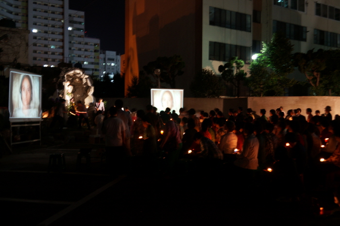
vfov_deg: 36.8
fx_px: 340
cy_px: 113
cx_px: 170
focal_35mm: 36
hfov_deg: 53.2
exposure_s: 1/2.5
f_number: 4
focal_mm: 24
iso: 400
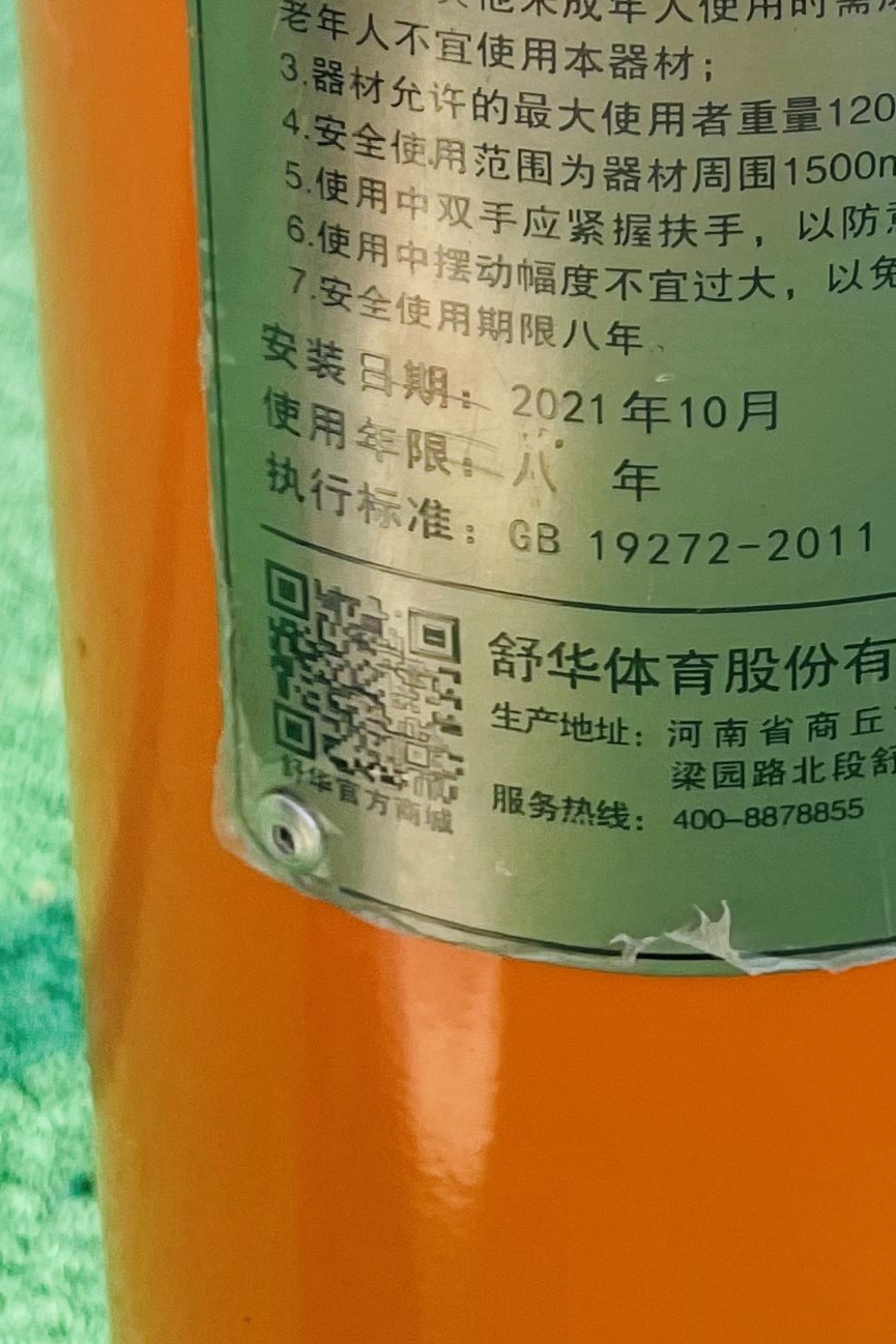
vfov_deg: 20.9
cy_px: -609
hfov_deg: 16.2
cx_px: 659
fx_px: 3137
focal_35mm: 84
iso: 32
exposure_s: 1/666
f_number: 1.6
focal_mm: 4.2
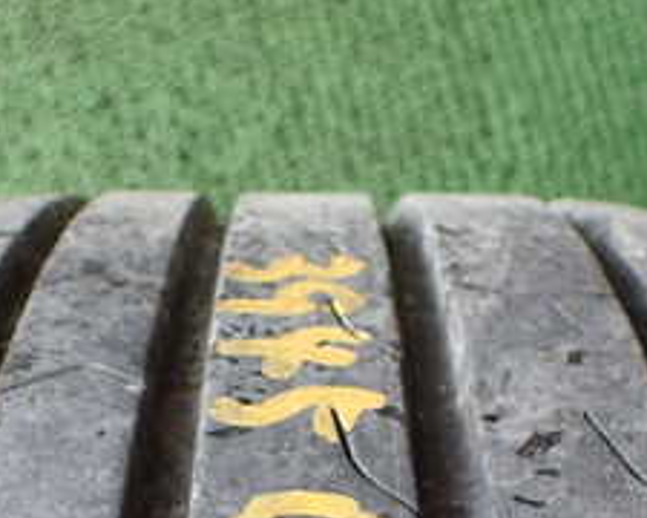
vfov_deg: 19.2
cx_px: 296
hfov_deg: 24.4
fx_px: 1494
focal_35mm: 78
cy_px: 504
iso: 125
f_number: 2.3
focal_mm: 5.4
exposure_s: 1/125
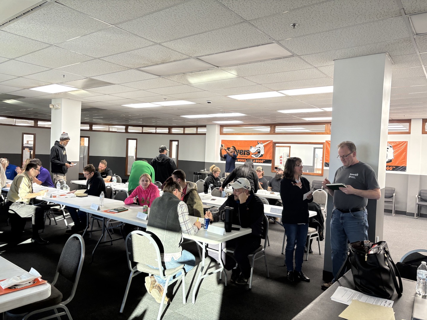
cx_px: 214
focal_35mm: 26
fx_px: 321
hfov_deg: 67.3
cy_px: 160
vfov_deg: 53.1
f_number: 1.6
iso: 100
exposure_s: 1/45
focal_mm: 5.96
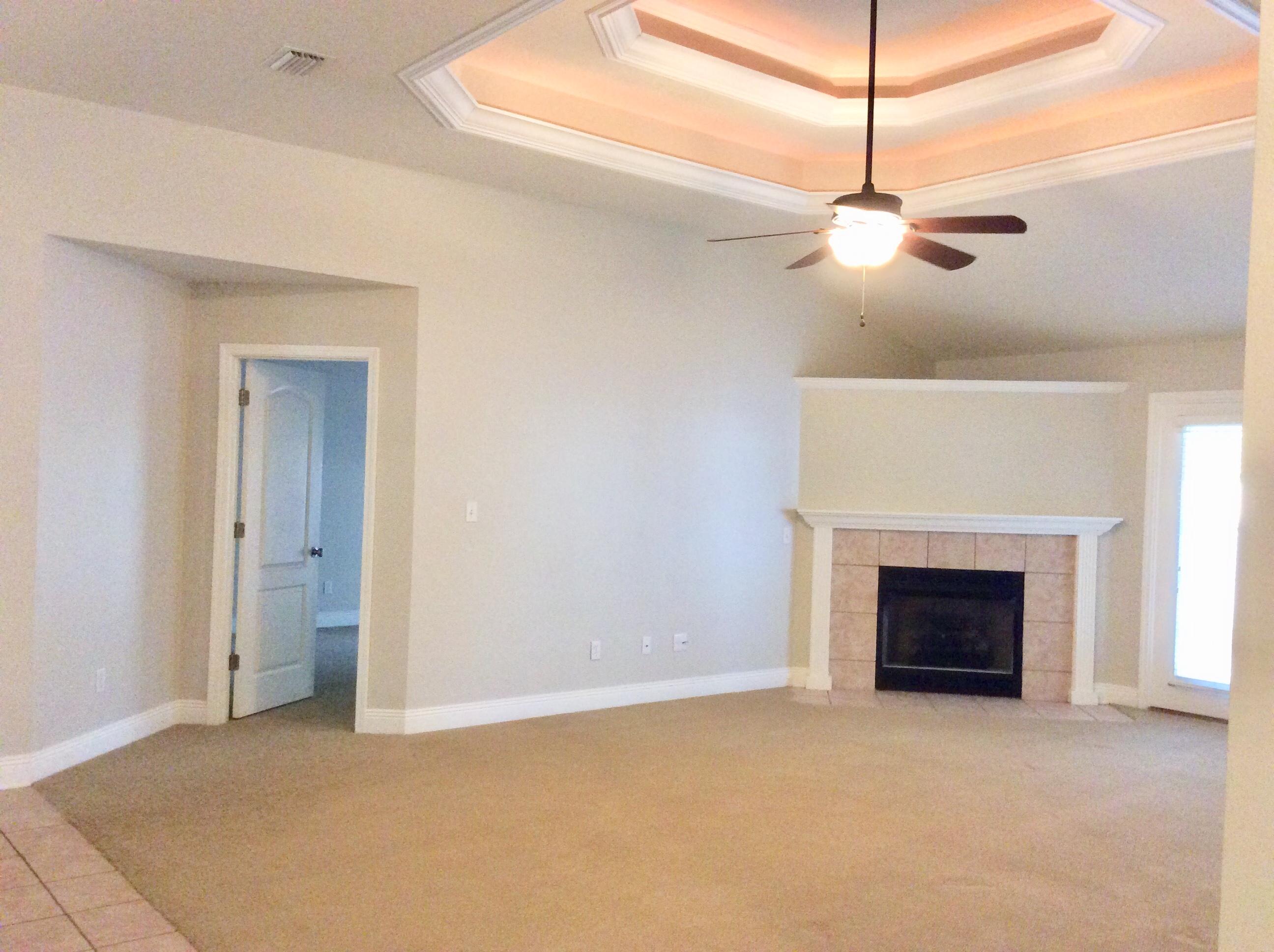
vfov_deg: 44.1
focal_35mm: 32
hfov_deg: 56.9
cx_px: 637
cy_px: 476
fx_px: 1176
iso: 250
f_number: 2.4
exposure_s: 1/24
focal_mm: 3.3
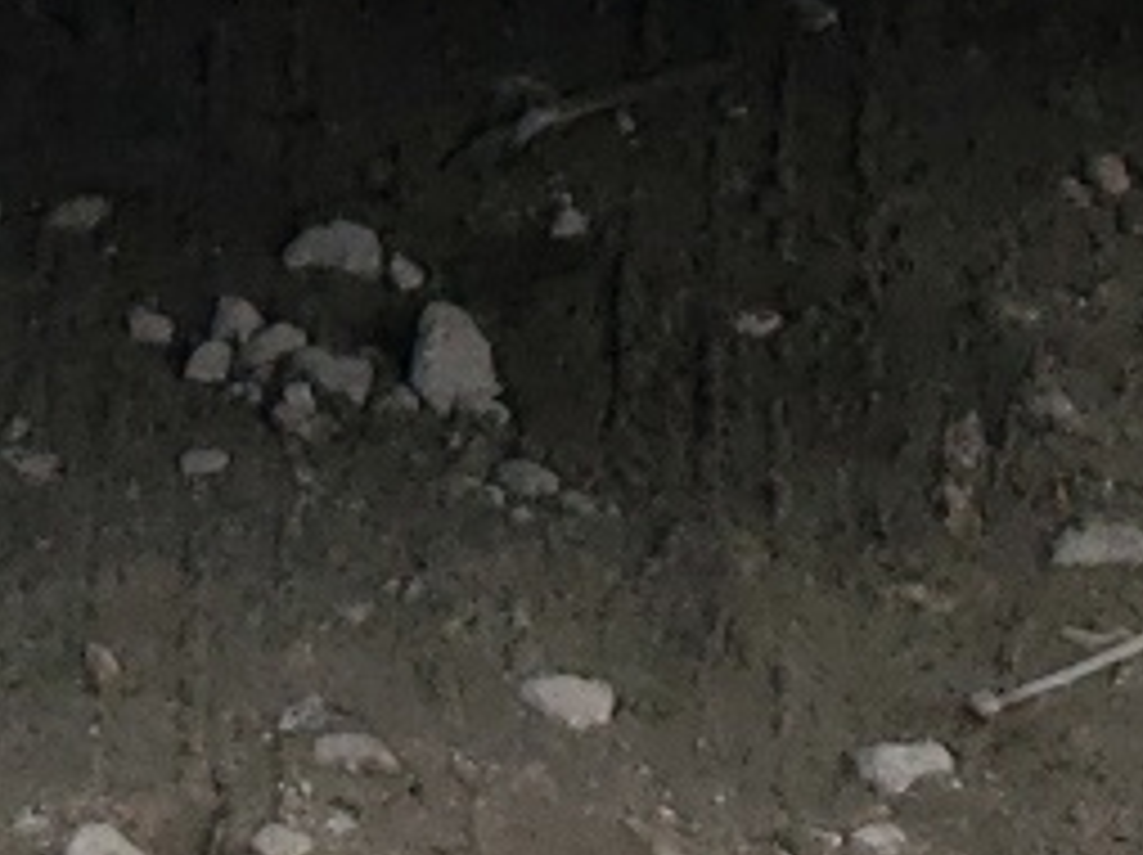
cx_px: -9
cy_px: -1822
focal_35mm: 164
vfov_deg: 7.7
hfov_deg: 11.9
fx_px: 5410
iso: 50
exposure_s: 1/2500
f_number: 1.5
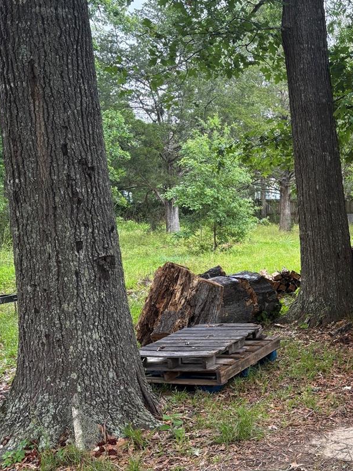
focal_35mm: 50
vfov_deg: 38.2
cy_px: 245
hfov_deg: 27.7
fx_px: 680
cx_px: 336
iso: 64
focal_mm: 5.96
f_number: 1.6
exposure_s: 1/166
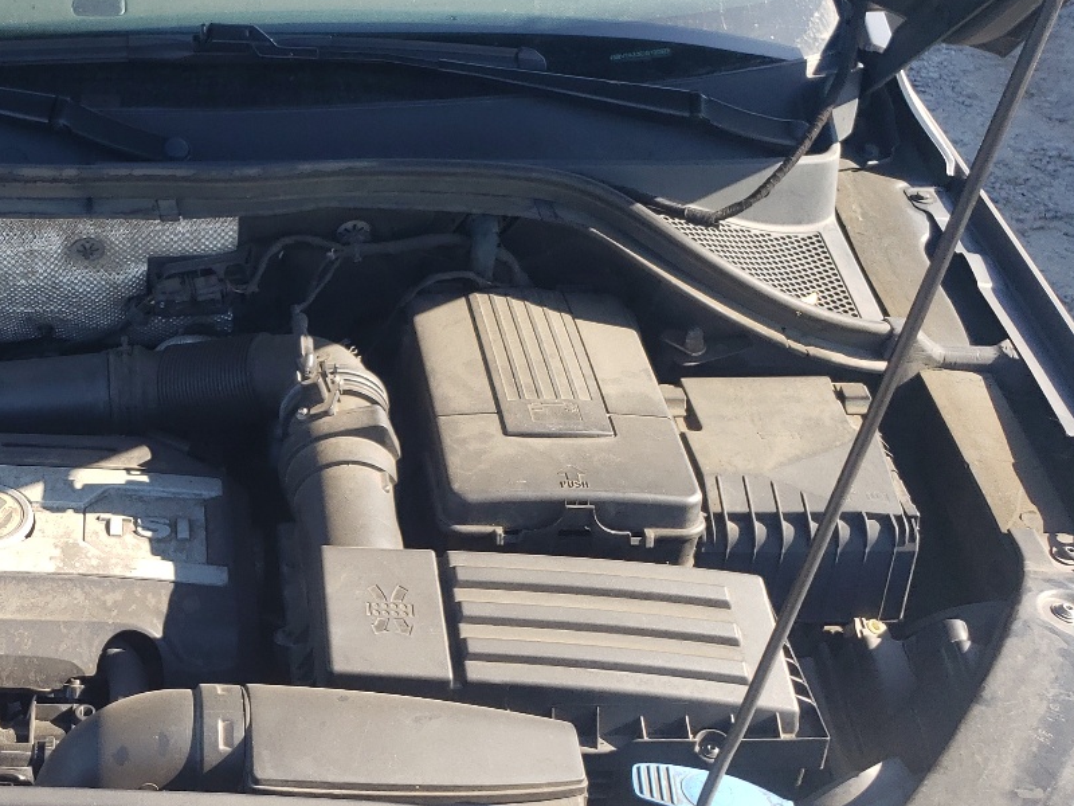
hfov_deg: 33.9
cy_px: 474
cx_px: 19
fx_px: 1613
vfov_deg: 28.0
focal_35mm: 52
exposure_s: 1/625
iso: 50
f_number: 1.5
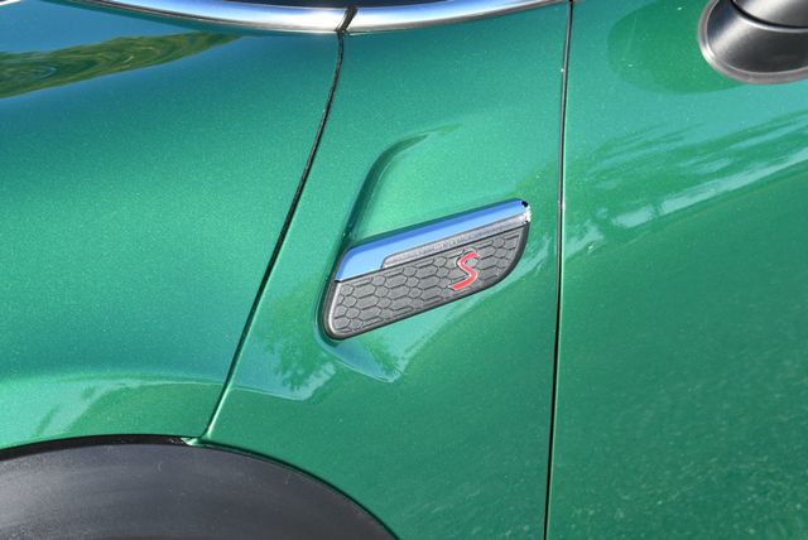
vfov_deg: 12.5
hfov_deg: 18.6
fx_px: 2471
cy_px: 270
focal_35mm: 110
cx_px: 404
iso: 200
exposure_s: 1/250
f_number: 7.1
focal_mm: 55
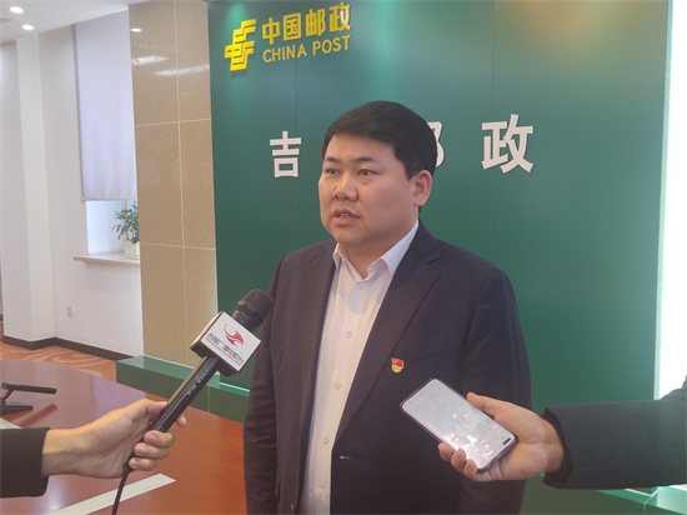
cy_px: 258
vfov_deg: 38.6
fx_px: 734
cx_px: 344
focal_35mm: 37
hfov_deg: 50.2
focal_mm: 5.52
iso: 1375
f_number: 1.9
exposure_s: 1/100
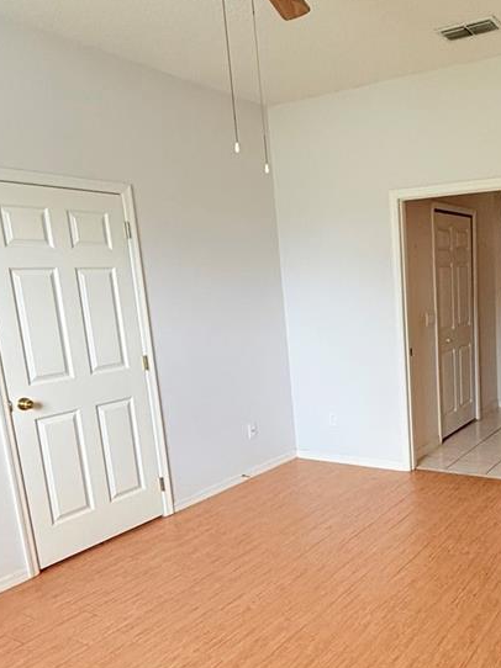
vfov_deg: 58.0
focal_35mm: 31
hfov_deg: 42.7
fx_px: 599
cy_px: 396
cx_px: 421
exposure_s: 1/99
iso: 320
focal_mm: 2.22
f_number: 2.2
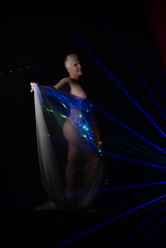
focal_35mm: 35
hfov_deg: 37.9
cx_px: 83
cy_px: 124
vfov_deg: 54.4
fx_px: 242
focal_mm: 35
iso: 400
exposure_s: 1/160
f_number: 2
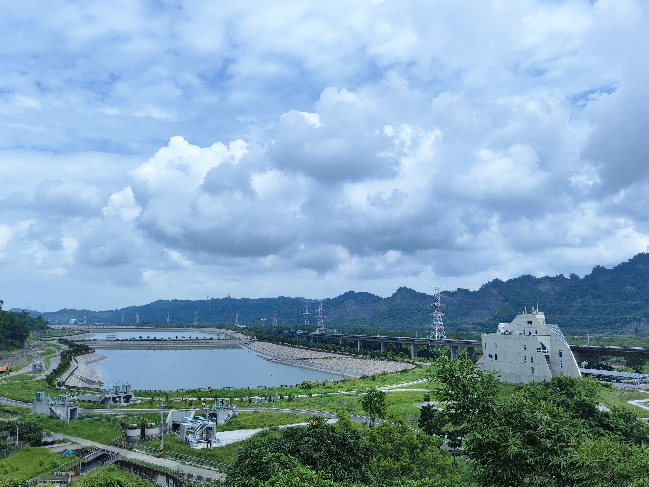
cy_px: 244
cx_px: 324
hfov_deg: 71.6
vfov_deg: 56.9
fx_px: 450
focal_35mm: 24
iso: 50
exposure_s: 1/2214
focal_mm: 4.68
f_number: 1.8
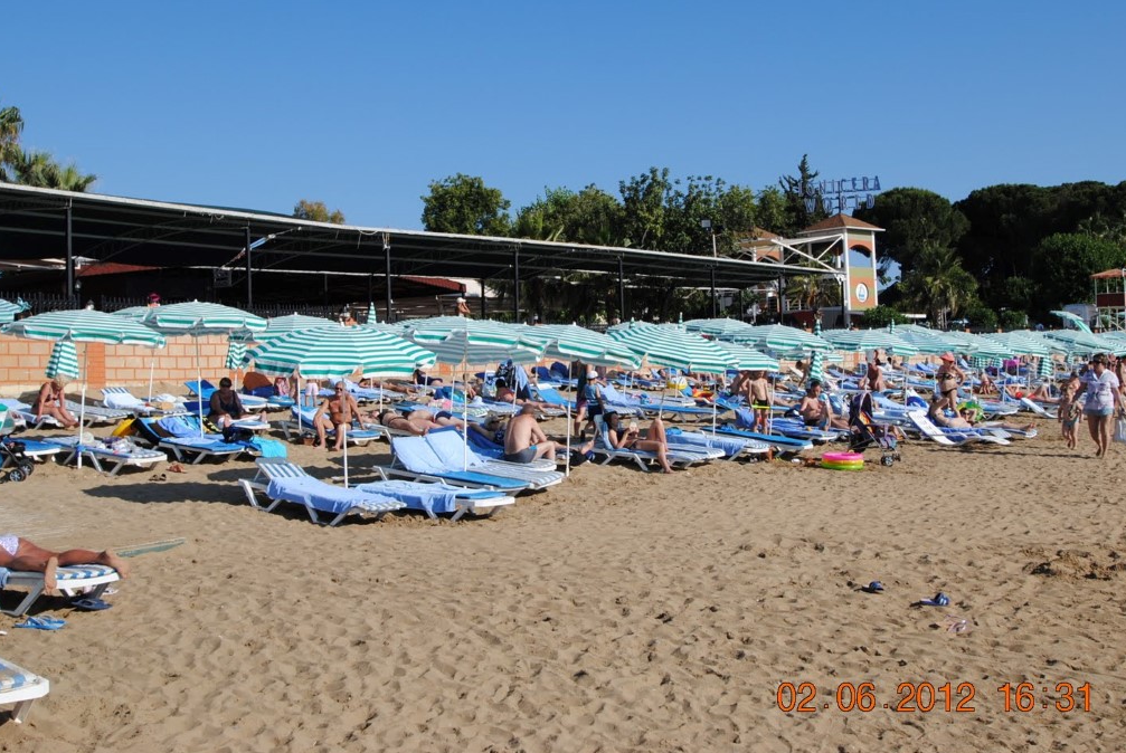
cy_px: 333
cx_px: 575
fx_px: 1284
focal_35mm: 41
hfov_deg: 47.4
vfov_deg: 32.7
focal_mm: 24
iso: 100
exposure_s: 1/250
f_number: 8
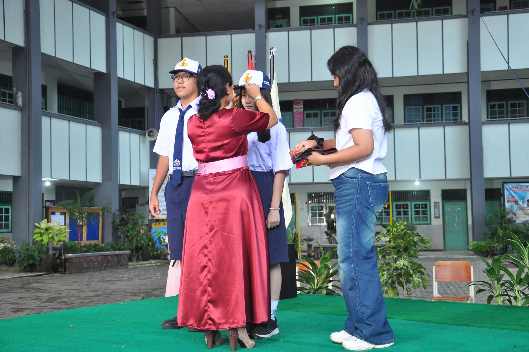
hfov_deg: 38.9
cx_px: 264
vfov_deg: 26.4
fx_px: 748
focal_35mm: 51
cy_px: 176
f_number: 4.5
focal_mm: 34
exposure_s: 1/80
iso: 1250
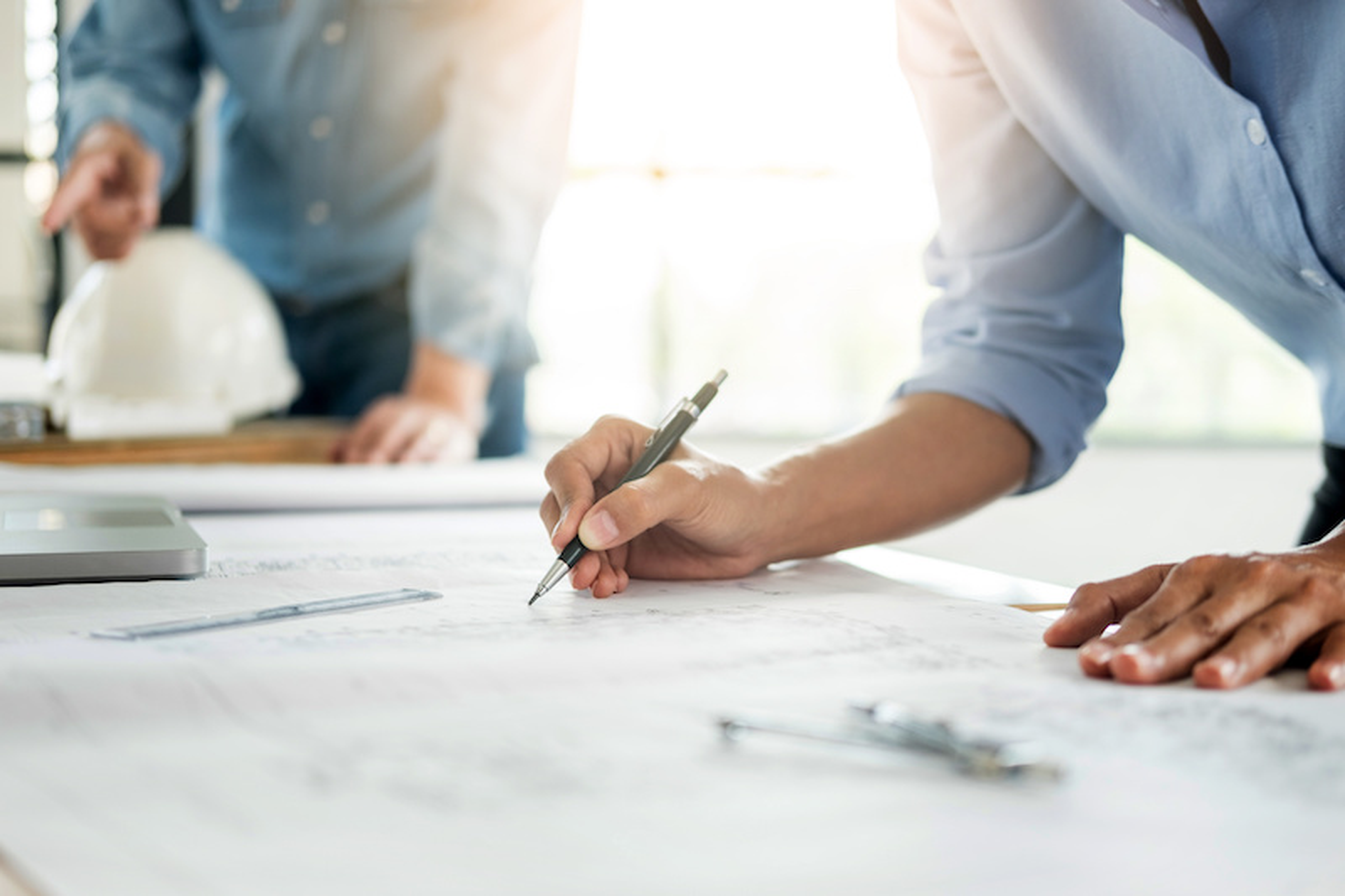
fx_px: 1980
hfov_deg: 37.5
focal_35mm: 53
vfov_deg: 25.5
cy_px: 448
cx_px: 672
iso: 200
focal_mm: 35
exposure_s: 1/180
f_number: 2
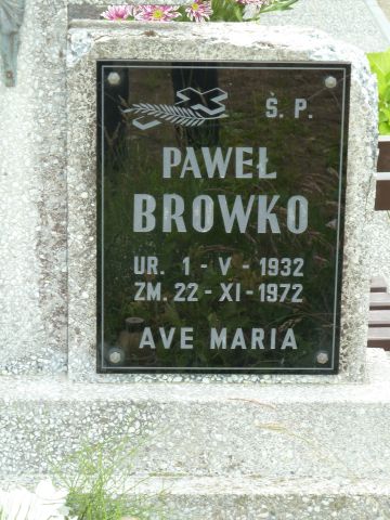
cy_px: 260
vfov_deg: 14.4
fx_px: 2058
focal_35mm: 137
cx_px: 195
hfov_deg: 10.8
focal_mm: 22.5
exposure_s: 1/60
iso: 125
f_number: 4.5
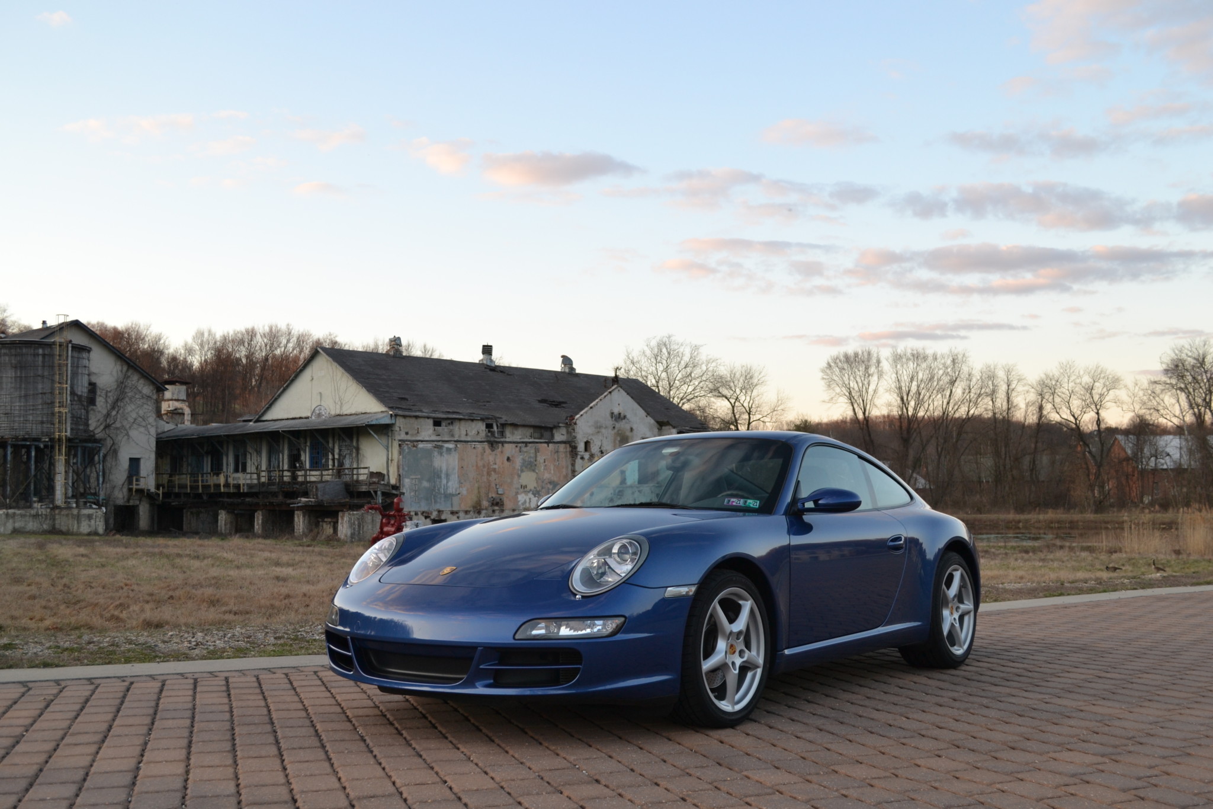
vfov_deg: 36.9
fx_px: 1213
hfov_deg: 53.1
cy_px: 404
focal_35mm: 36
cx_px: 606
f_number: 5.6
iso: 320
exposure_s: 1/125
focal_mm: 24
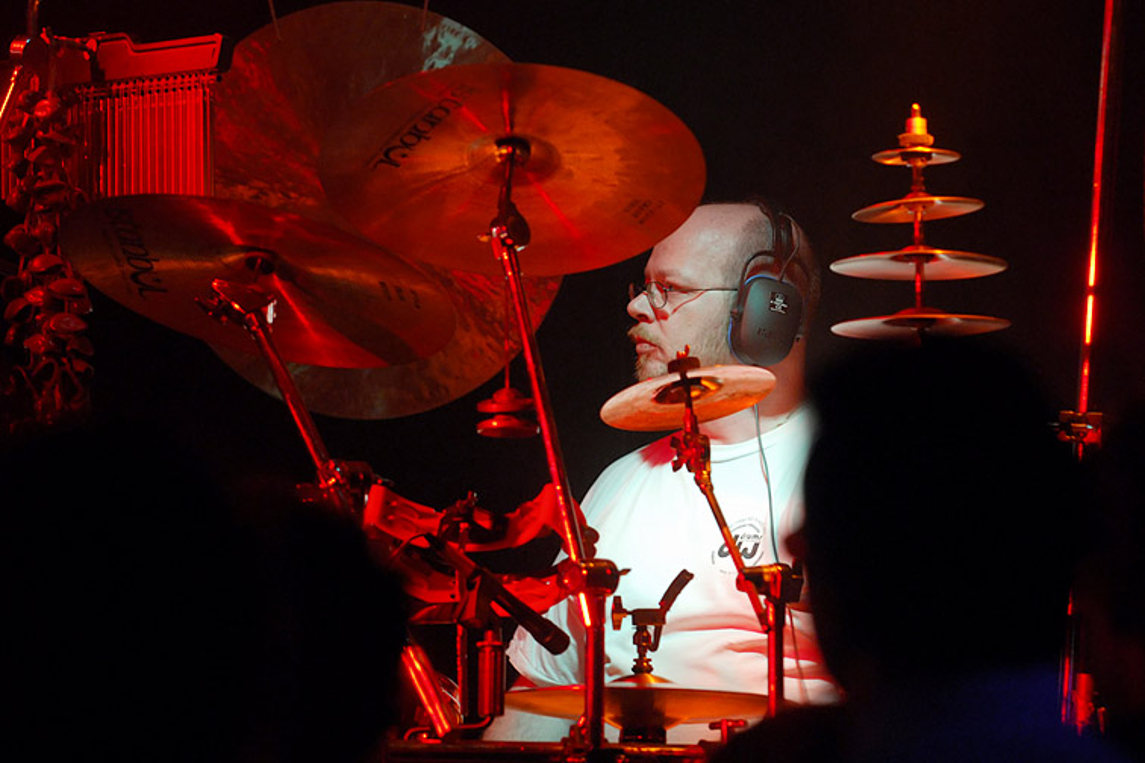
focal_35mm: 210
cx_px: 572
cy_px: 382
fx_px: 6679
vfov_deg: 6.5
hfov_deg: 9.8
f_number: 3.2
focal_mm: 140
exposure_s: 1/50
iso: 500
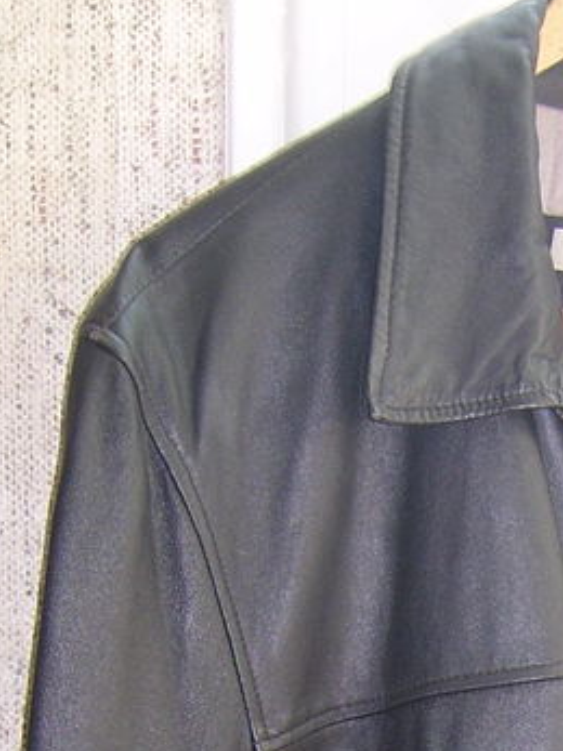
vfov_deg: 18.3
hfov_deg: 14.3
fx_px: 2192
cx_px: 615
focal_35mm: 101
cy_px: 926
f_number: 2.8
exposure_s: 1/30
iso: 100
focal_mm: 5.95
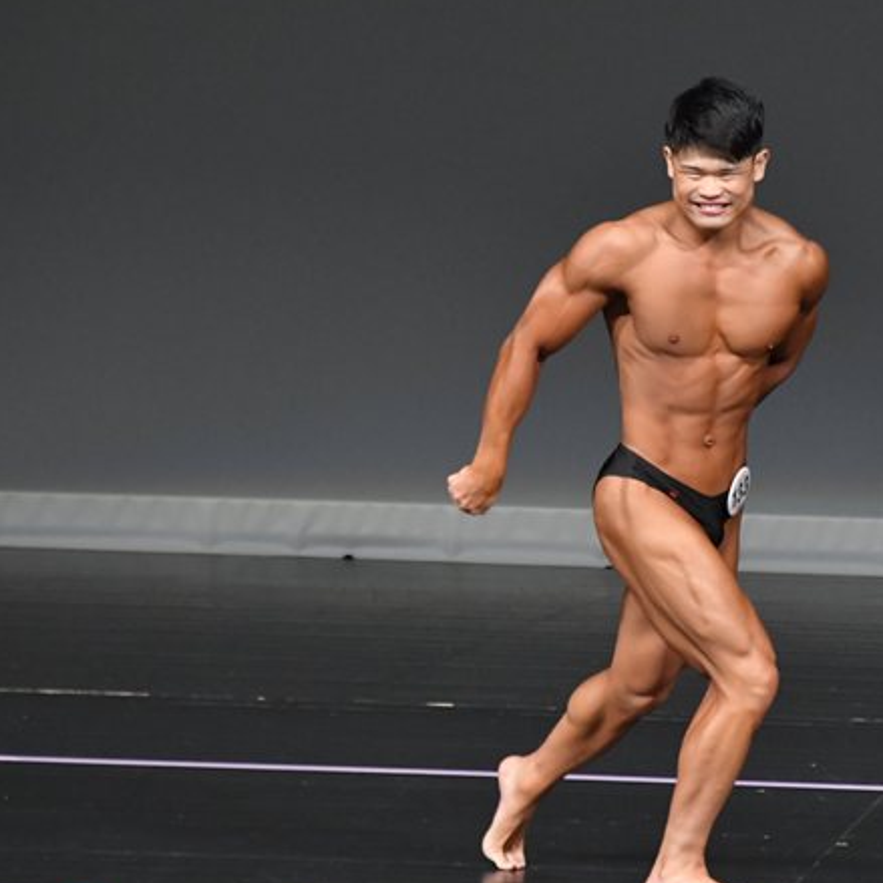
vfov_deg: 3.4
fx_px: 14920
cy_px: 463
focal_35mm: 517
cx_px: 707
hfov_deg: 3.4
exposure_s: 1/400
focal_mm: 230
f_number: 5.6
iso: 4000
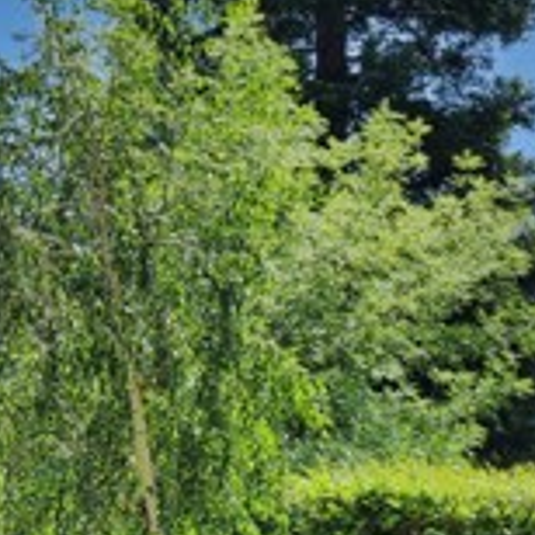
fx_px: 1801
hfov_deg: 16.8
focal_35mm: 103
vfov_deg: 16.2
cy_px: 636
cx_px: 122
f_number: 4.5
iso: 250
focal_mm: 14
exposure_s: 1/1000
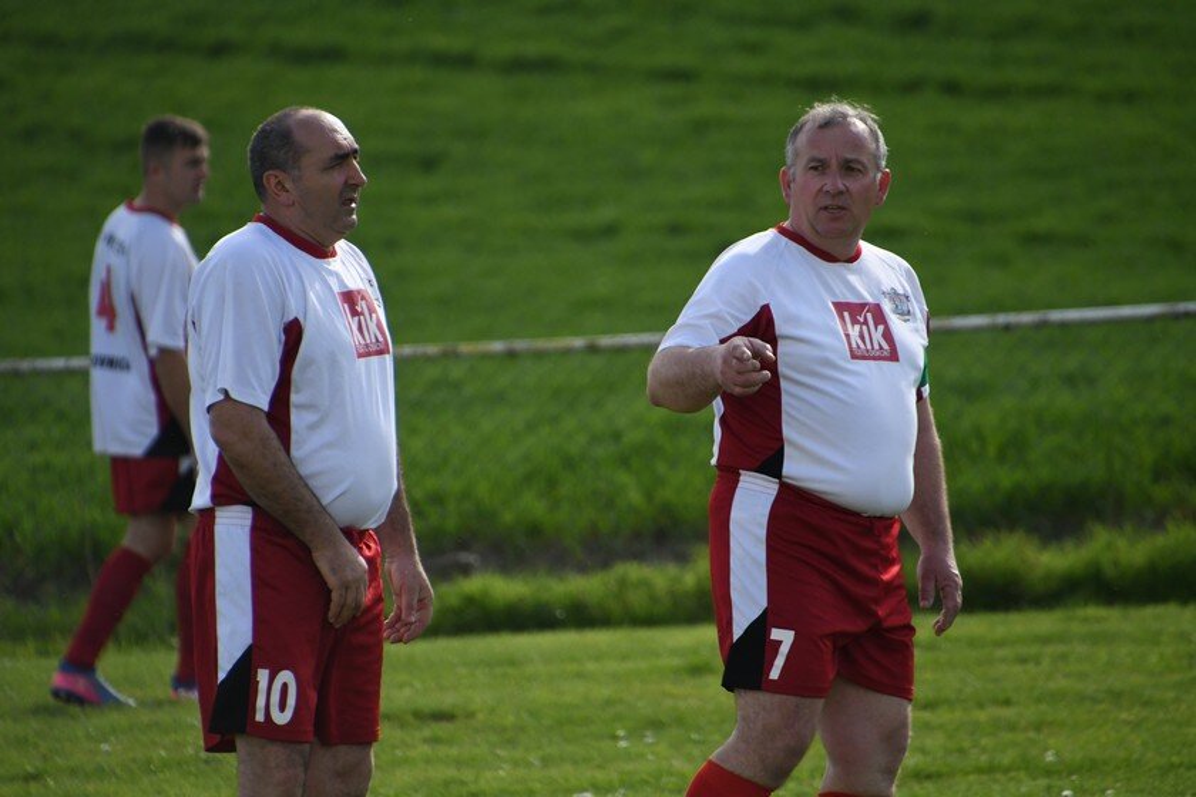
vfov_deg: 2.3
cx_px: 598
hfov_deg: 3.4
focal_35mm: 600
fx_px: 19932
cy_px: 398
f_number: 6.7
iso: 1250
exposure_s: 1/2500
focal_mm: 400
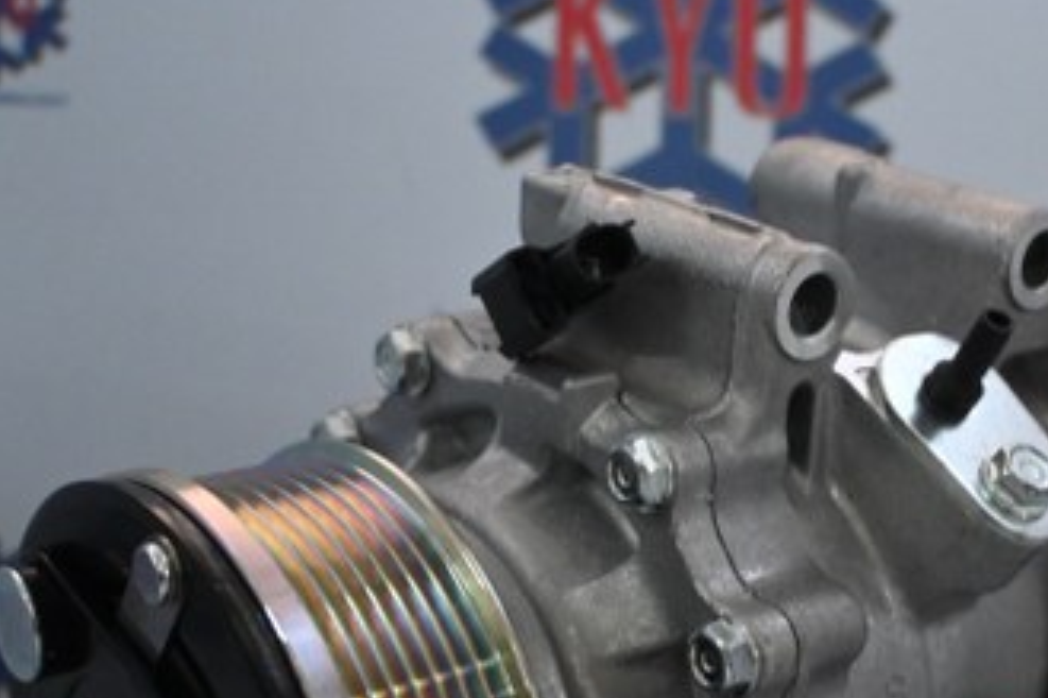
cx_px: 694
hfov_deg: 31.7
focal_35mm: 63
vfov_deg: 21.2
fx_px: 1830
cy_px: 596
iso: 3600
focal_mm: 23
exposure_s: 1/60
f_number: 4.2
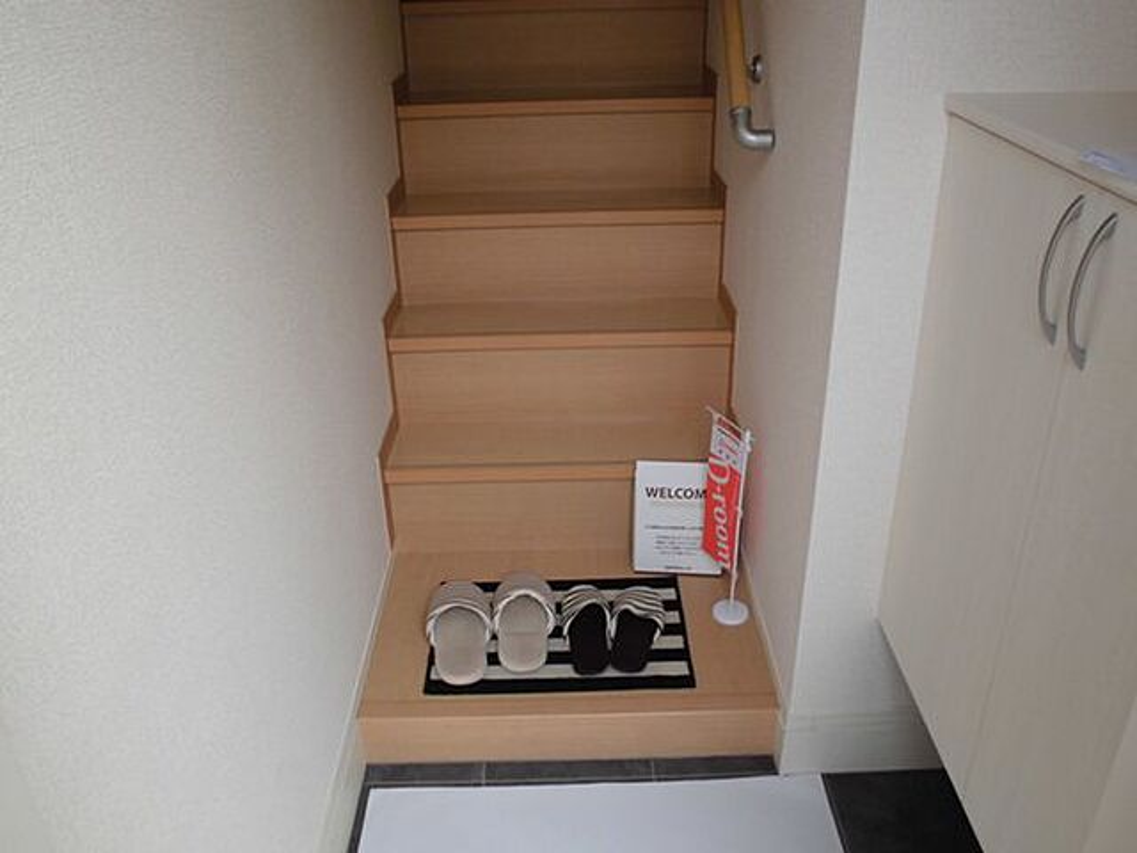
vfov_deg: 48.2
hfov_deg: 61.7
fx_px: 953
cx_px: 568
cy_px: 426
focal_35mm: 29
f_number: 3.7
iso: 100
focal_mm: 5.3
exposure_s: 1/60
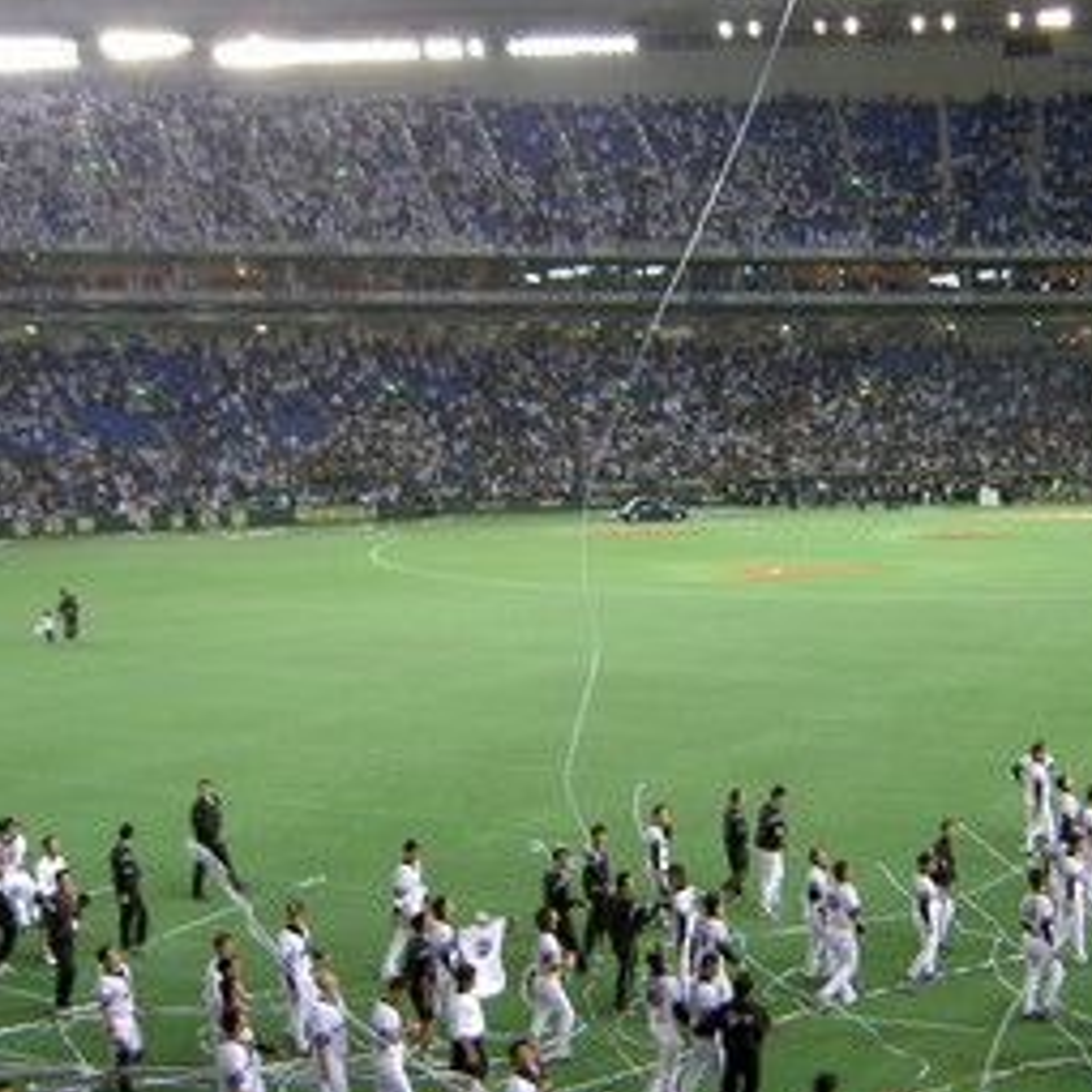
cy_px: 578
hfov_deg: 31.3
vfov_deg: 32.2
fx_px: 1892
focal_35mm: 53
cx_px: 886
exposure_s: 1/15
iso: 50
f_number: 2.8
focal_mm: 5.6
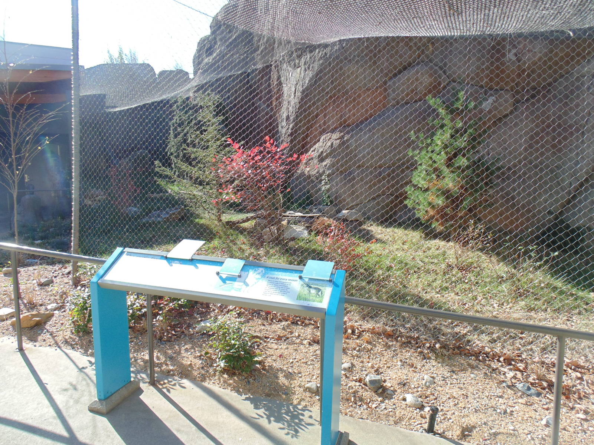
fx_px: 378
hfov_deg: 76.4
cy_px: 222
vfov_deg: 61.1
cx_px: 297
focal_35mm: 22
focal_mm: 4
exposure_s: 1/320
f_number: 3.1
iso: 80
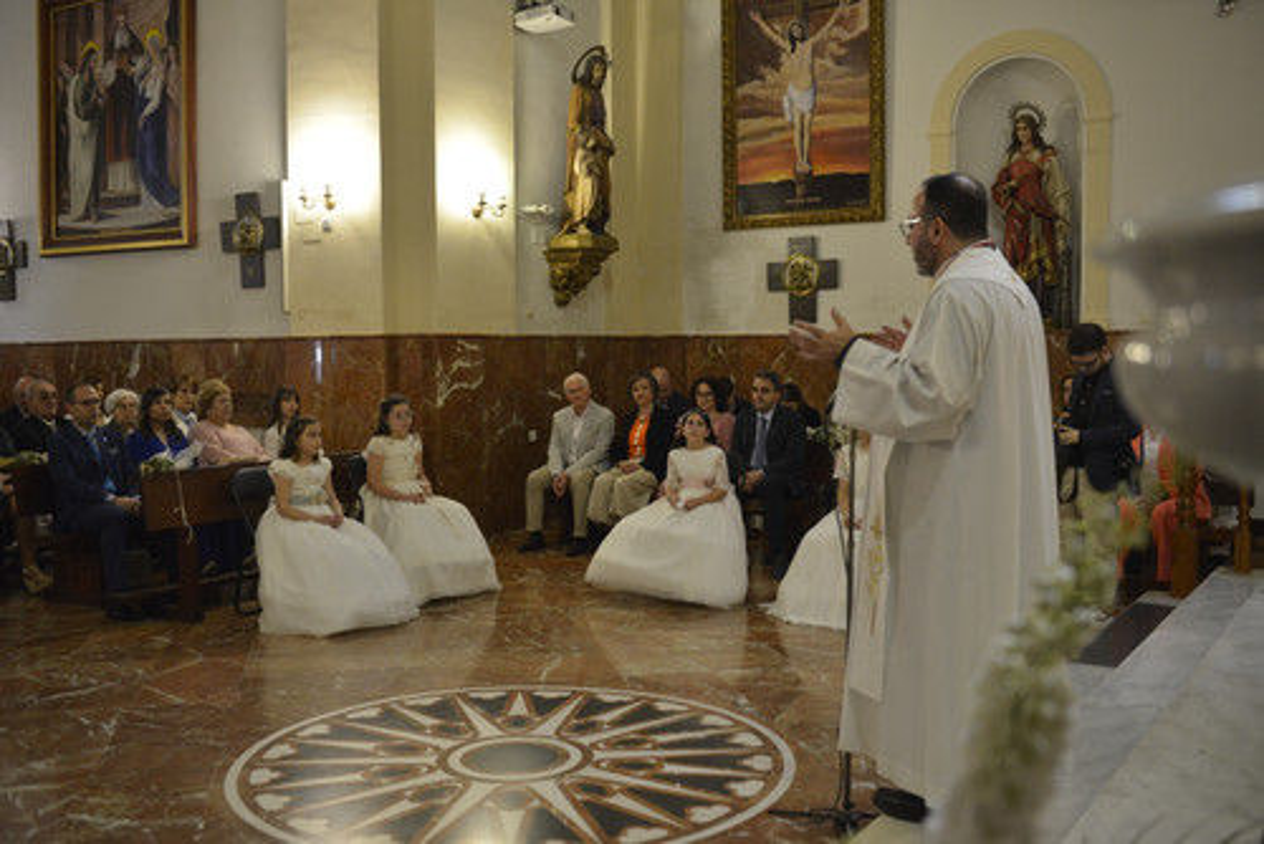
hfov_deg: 53.1
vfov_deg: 36.9
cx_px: 632
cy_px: 422
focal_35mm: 36
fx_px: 1265
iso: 2500
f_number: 3.2
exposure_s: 1/200
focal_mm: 36
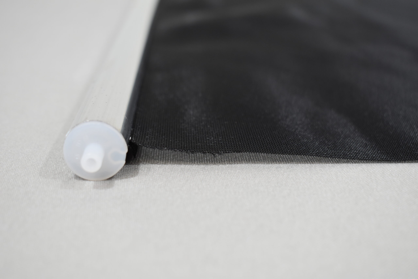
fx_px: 592
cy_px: 140
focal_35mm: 51
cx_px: 209
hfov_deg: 38.9
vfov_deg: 26.5
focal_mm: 34
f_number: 5.6
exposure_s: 1/60
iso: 450
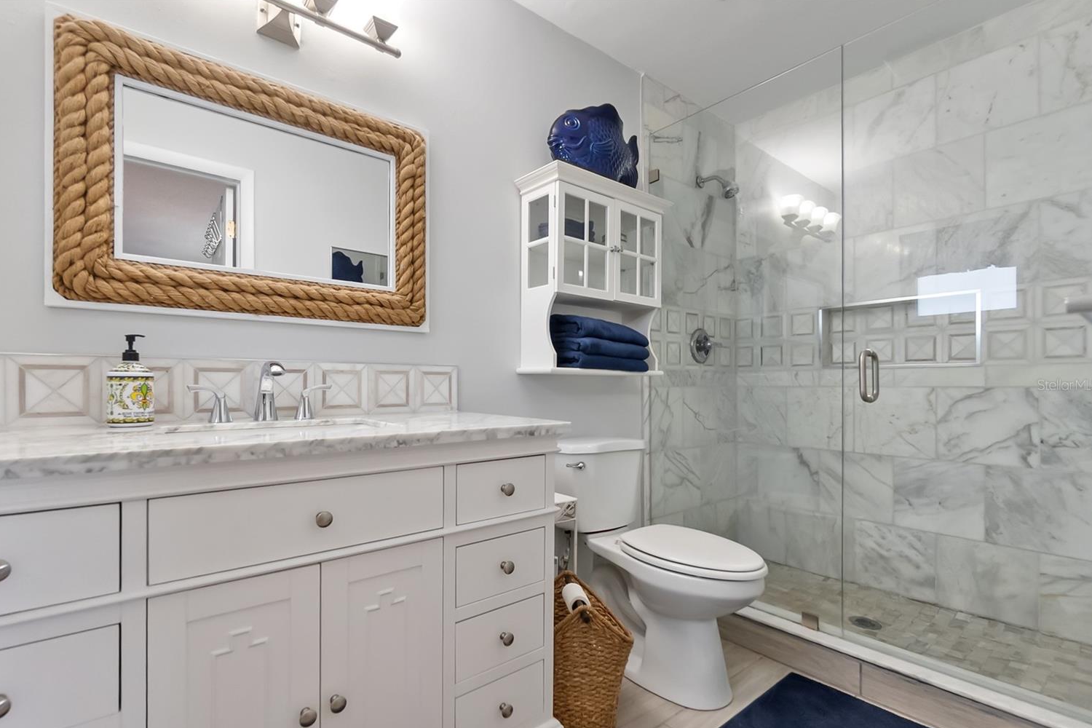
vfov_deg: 73.7
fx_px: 485
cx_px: 520
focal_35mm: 16
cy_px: 385
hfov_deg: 96.7
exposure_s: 1/125
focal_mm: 10
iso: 3200
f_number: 4
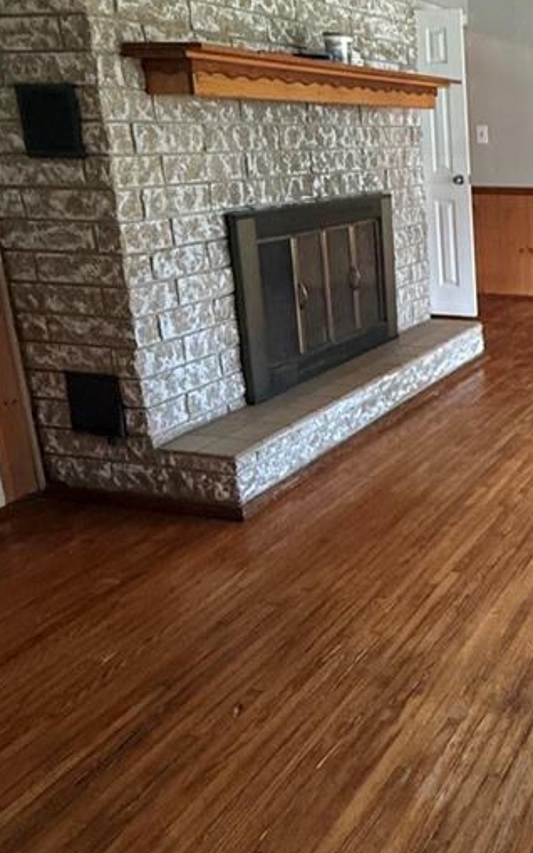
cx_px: 639
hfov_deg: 30.7
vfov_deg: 54.9
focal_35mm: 35
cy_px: 342
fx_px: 814
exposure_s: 1/60
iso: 400
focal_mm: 2.22
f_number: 2.2
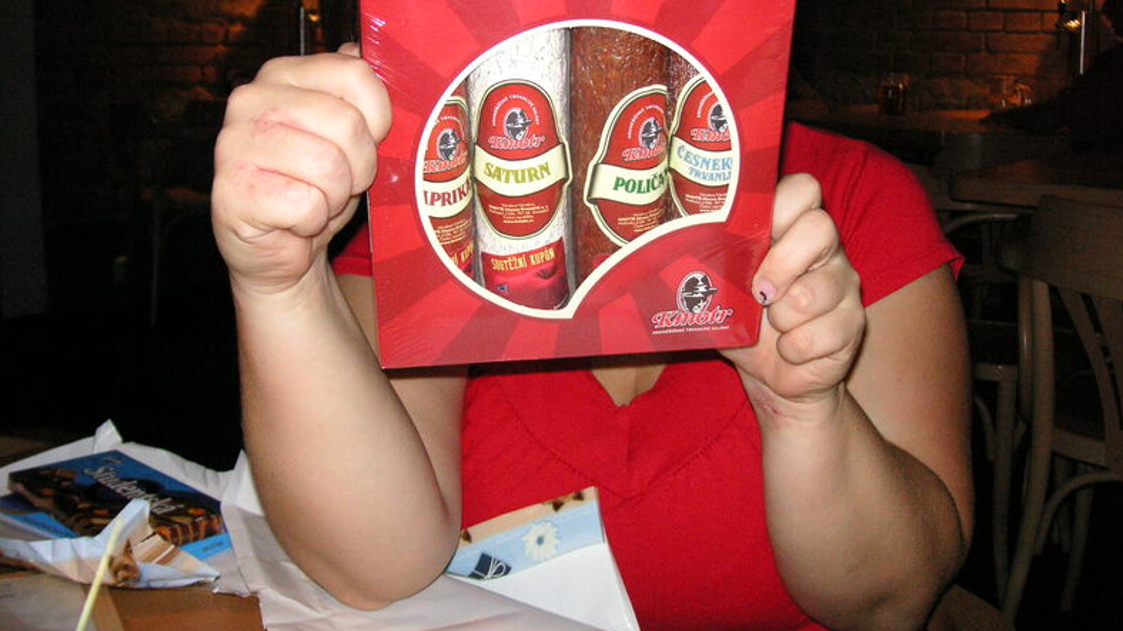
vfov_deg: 28.9
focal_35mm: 41
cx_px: 569
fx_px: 1220
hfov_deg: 49.4
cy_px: 233
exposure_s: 1/45
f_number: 2.8
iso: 160
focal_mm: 6.1
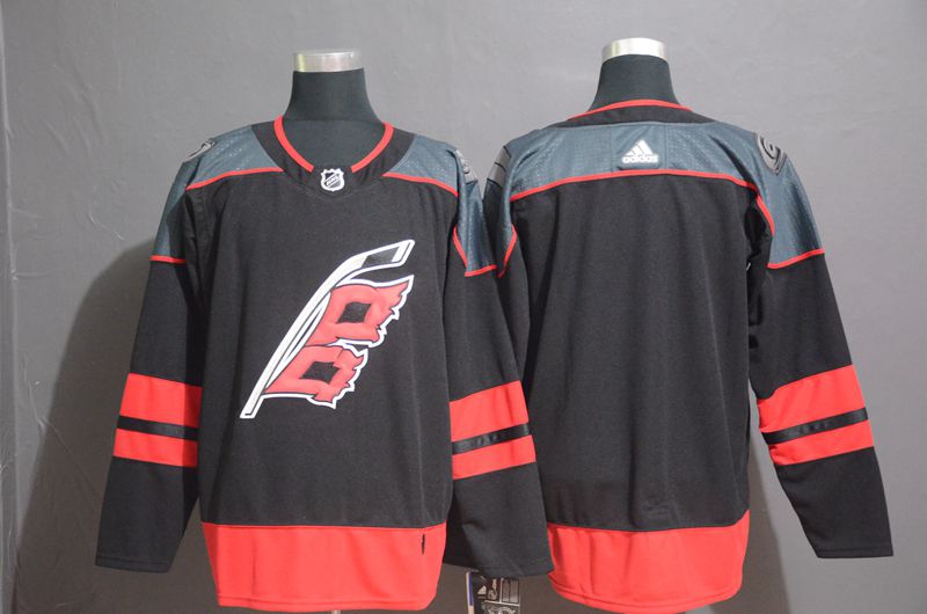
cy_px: 307
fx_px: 1542
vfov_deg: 22.5
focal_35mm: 60
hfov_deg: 33.5
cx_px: 464
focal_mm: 40
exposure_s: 1/8
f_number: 4.5
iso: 4000
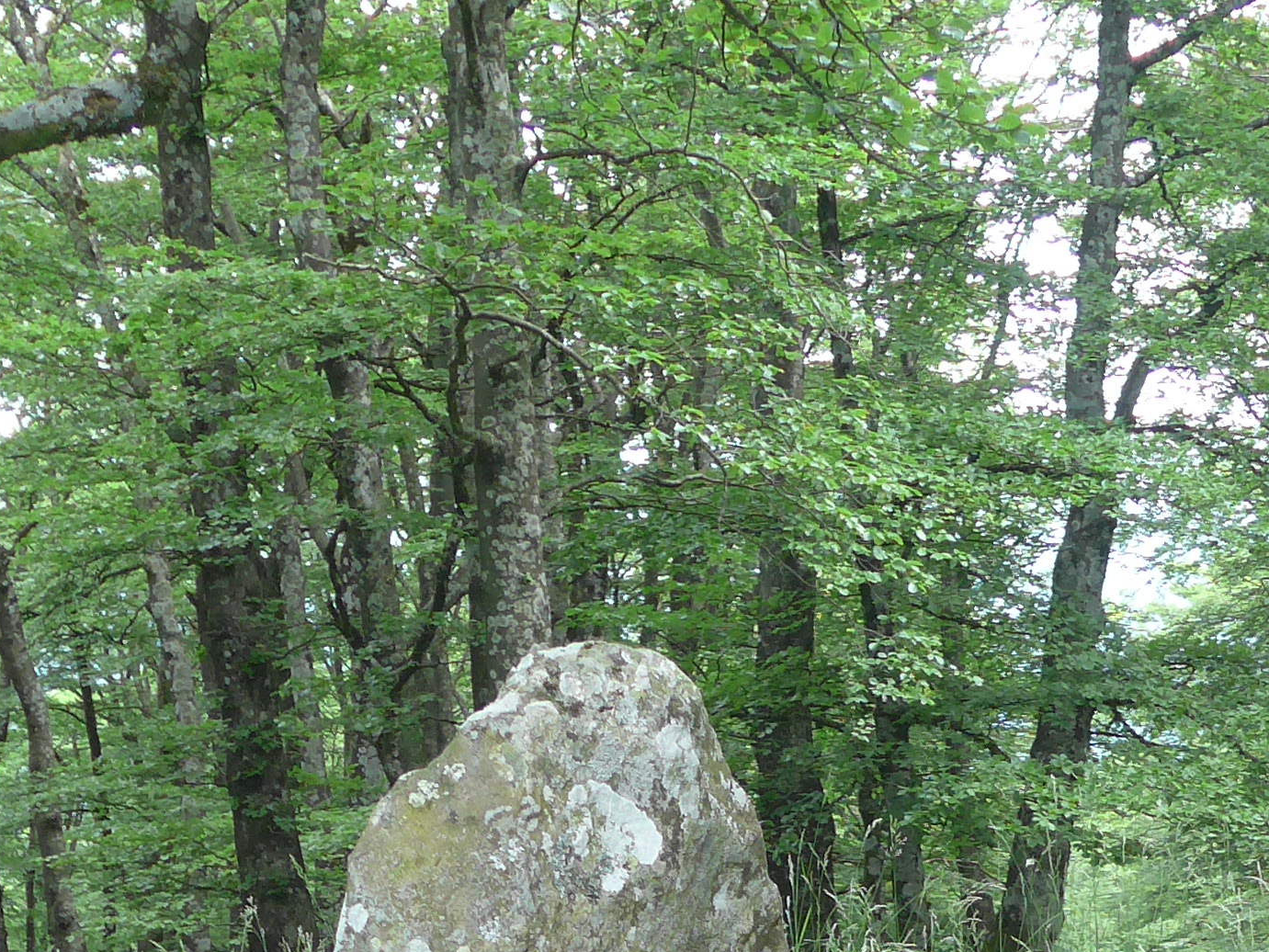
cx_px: 799
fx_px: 3080
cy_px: 1033
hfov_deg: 23.2
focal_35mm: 84
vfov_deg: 17.0
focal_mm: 6
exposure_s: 1/200
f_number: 2.2
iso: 160
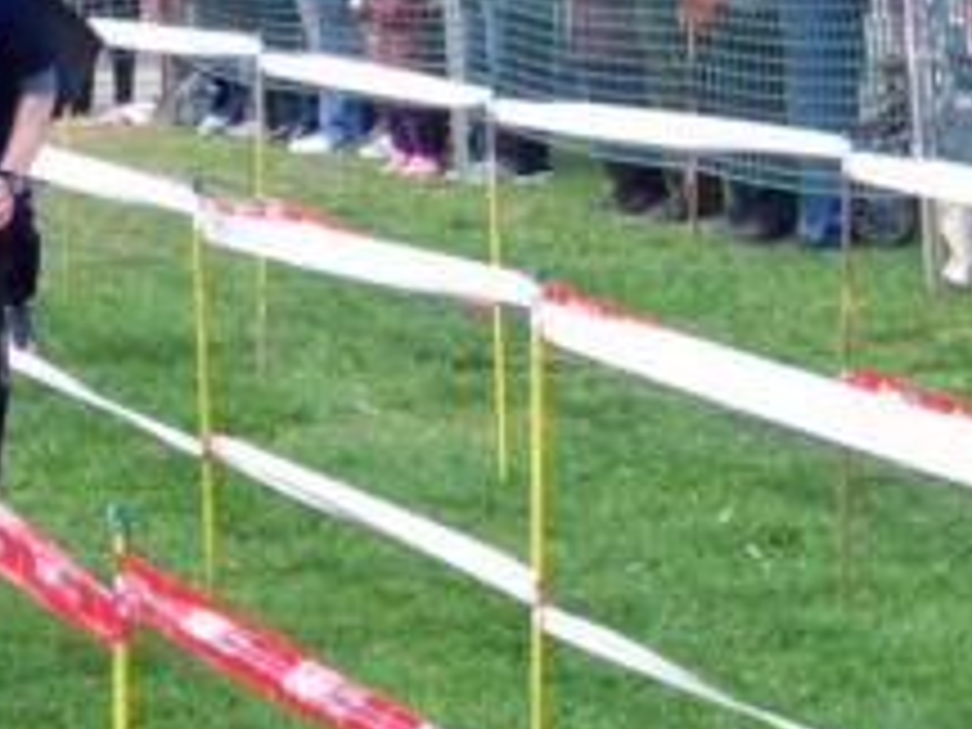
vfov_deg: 6.1
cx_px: 274
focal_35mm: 245
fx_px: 6879
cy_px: 34
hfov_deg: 8.1
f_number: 3.2
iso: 200
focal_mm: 17.6
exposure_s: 1/800
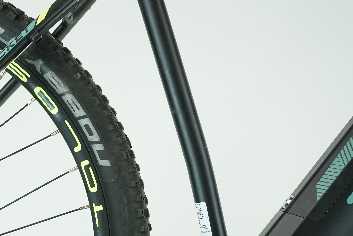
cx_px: 87
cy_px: 215
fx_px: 667
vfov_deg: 19.6
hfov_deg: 29.2
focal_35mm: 68
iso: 1600
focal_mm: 36
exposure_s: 1/200
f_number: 5.6
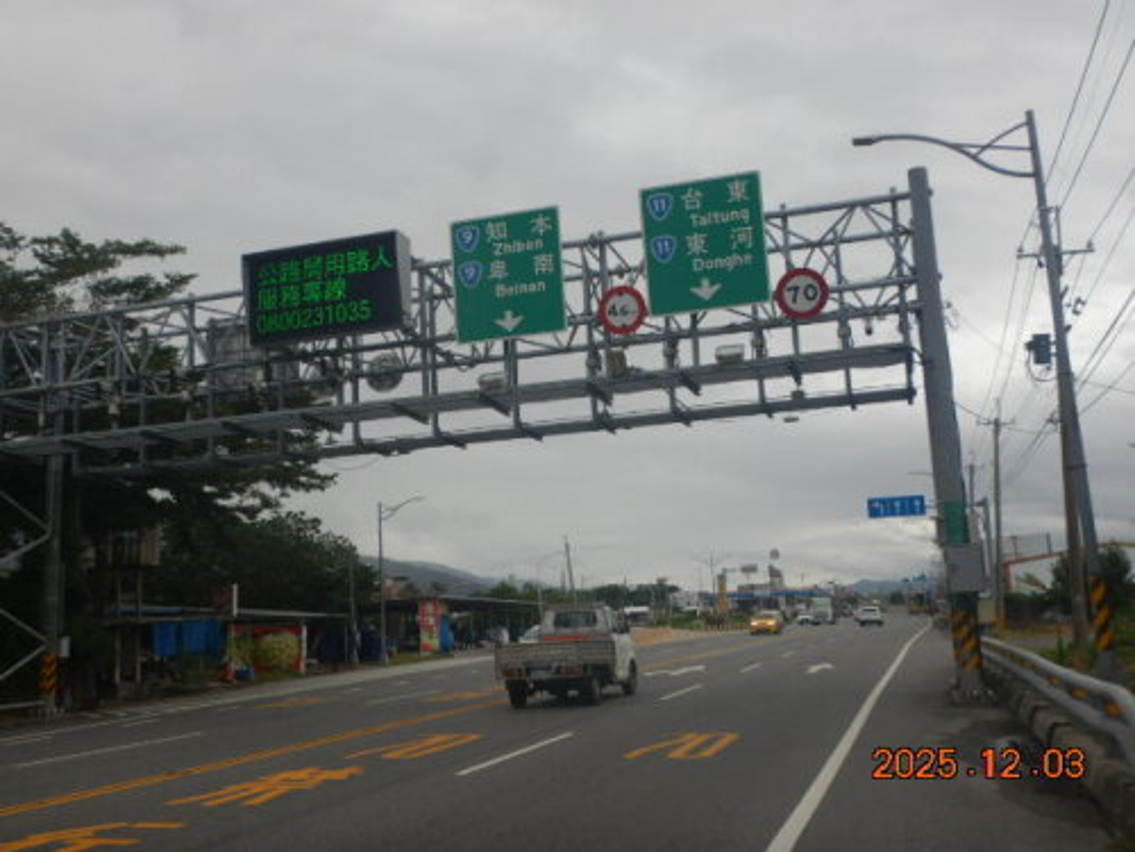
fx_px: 1115
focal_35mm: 34
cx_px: 568
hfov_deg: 54.0
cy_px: 426
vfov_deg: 41.8
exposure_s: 1/400
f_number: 4.2
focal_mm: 6.1
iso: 125
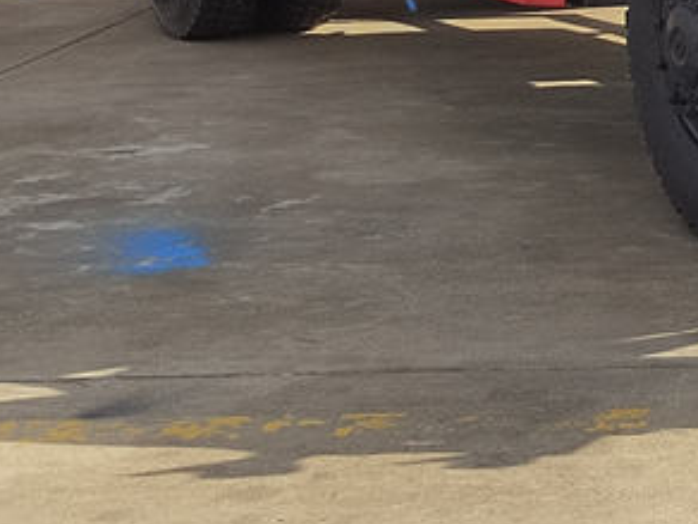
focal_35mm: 120
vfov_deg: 11.7
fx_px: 2420
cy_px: -321
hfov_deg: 15.4
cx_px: 966
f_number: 1.9
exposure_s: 1/1093
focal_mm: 5.52
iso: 216
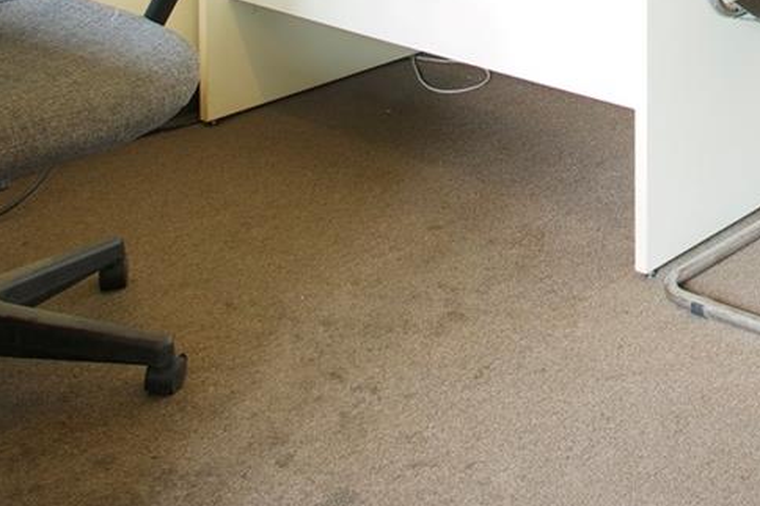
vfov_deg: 15.8
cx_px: 842
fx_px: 1519
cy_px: -433
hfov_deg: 25.9
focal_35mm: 72
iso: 100
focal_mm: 17
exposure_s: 1.3
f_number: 8
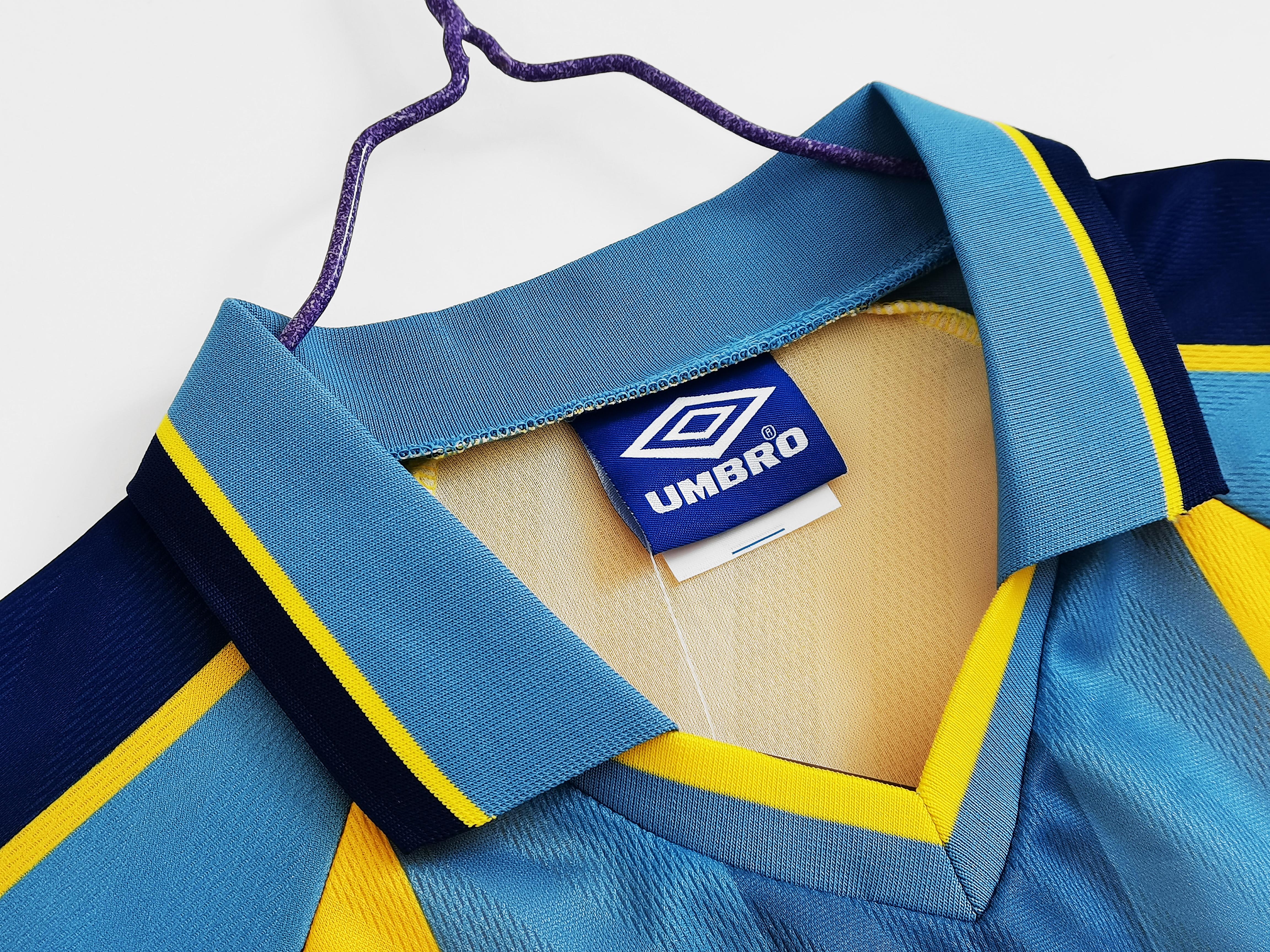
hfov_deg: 43.9
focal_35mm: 43
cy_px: 476
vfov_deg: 33.6
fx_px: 1578
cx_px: 635
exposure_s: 1/50
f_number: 1.8
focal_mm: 5.58
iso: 100
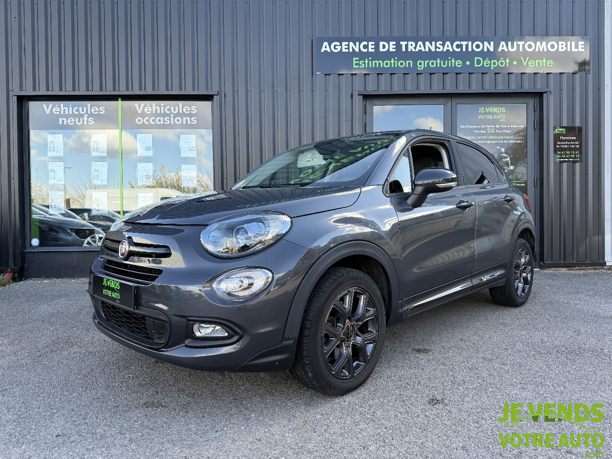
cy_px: 230
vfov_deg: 56.8
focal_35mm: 24
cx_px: 306
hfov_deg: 71.6
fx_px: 424
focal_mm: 6.76
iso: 100
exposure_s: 1/423
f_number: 1.78
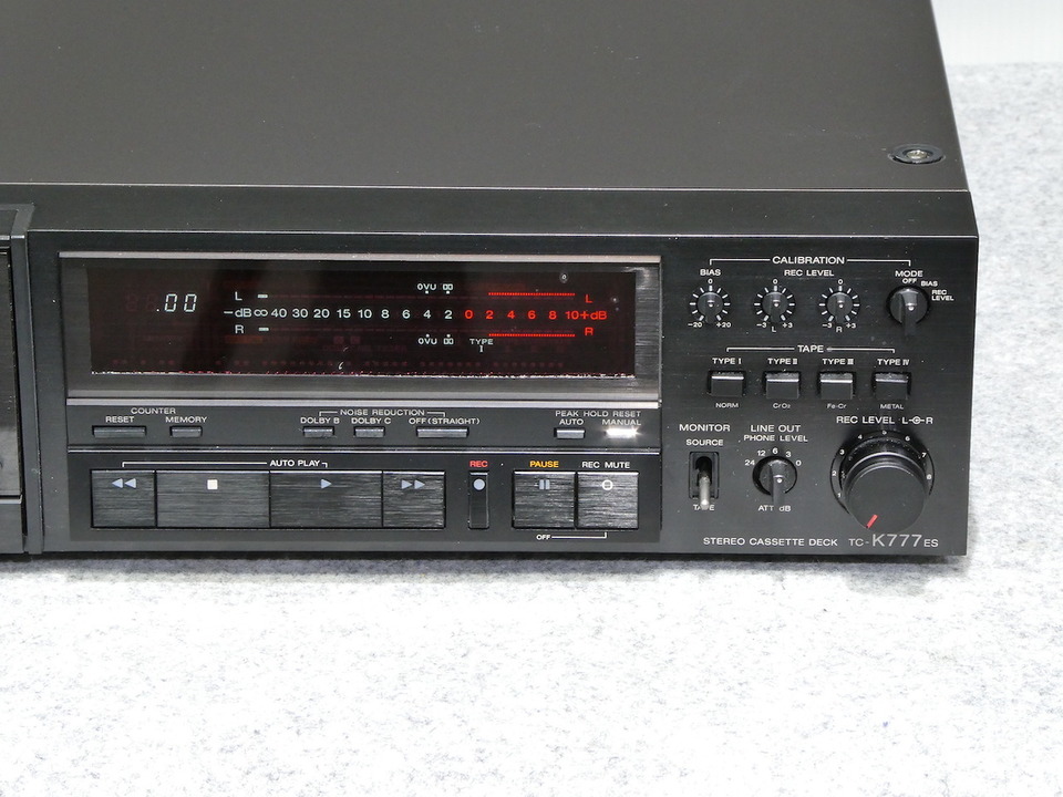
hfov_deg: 14.6
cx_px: 532
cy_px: 398
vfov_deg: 11.0
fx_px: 4146
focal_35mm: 135
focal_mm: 24.2
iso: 400
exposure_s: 1/4
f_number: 5.6
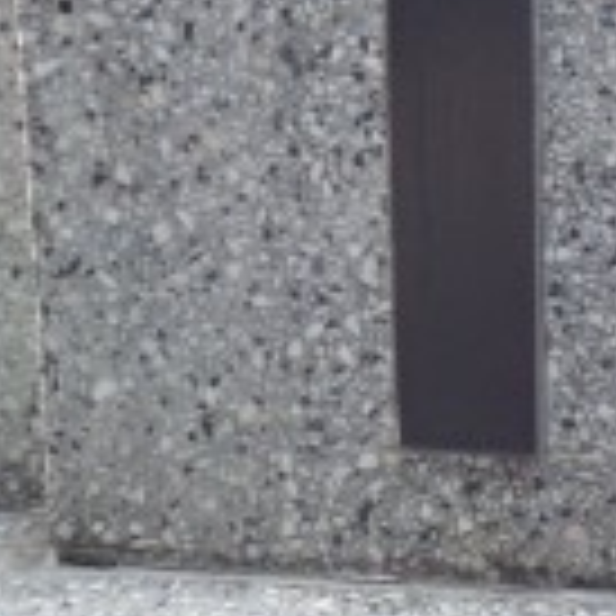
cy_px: -36
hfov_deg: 17.9
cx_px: 585
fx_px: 1913
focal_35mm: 95
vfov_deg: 17.7
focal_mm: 4.1
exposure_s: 1/30
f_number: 2.8
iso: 120
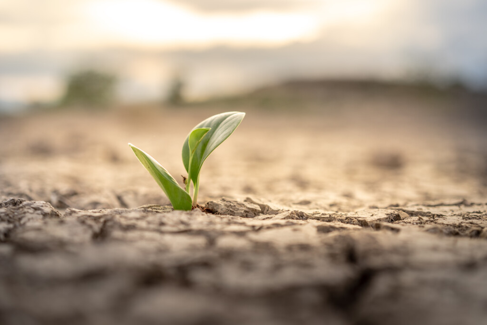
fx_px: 744
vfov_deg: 24.6
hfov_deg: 36.2
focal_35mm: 55
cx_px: 244
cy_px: 162
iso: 200
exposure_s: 1/1250
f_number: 2.8
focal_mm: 55
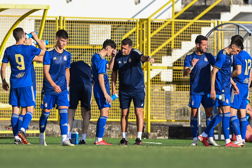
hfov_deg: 5.2
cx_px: 126
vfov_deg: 3.4
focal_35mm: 400
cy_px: 84
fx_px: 2799
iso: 320
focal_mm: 400
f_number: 3.2
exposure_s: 1/4000
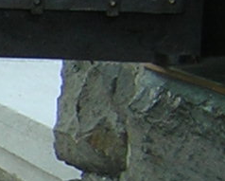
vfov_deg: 6.6
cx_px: -322
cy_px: 125
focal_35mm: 236
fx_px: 1573
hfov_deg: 7.6
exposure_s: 1/30
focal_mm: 4.7
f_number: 2.6
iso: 100
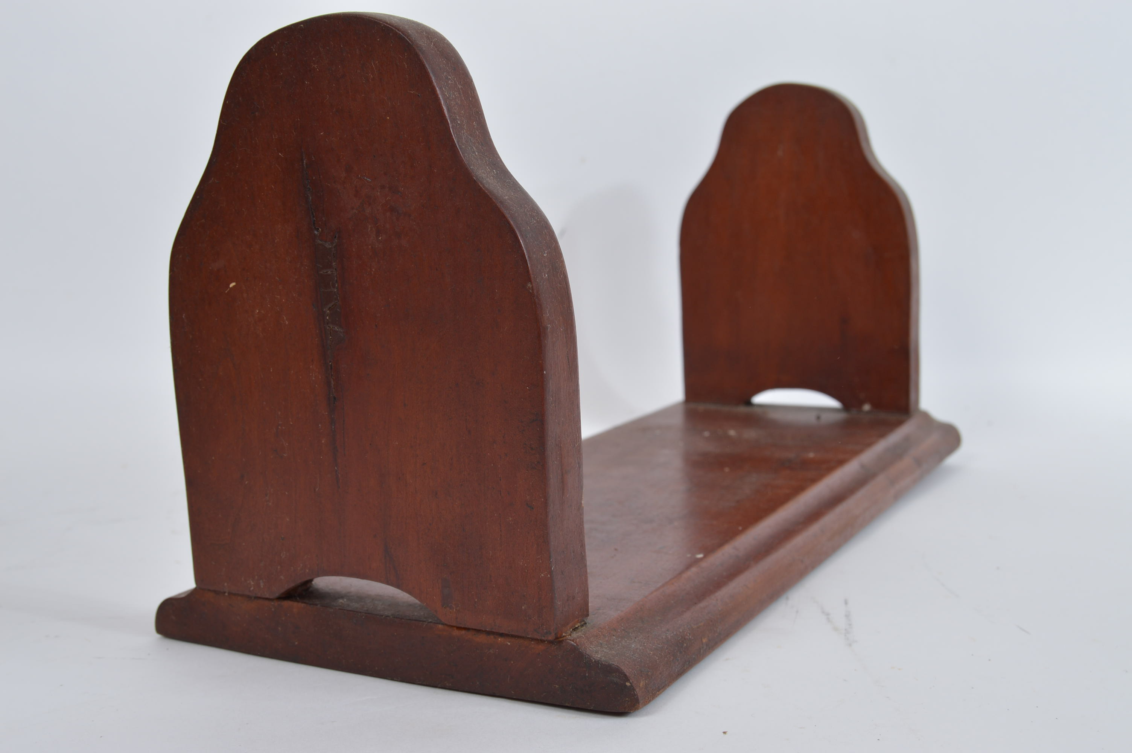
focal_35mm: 46
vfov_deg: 28.9
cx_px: 566
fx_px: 1461
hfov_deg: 42.4
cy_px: 376
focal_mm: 31
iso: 100
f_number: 9
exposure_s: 1/80
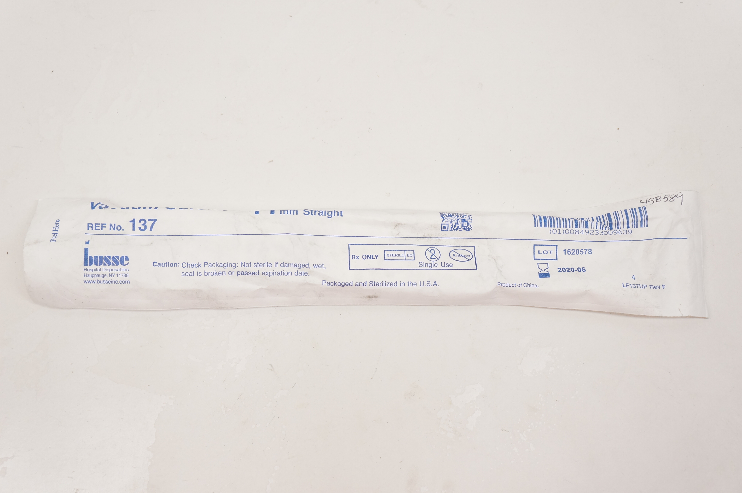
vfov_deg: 29.8
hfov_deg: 43.6
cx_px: 371
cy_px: 246
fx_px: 926
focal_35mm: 45
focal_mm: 30
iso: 800
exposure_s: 1/125
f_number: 7.1
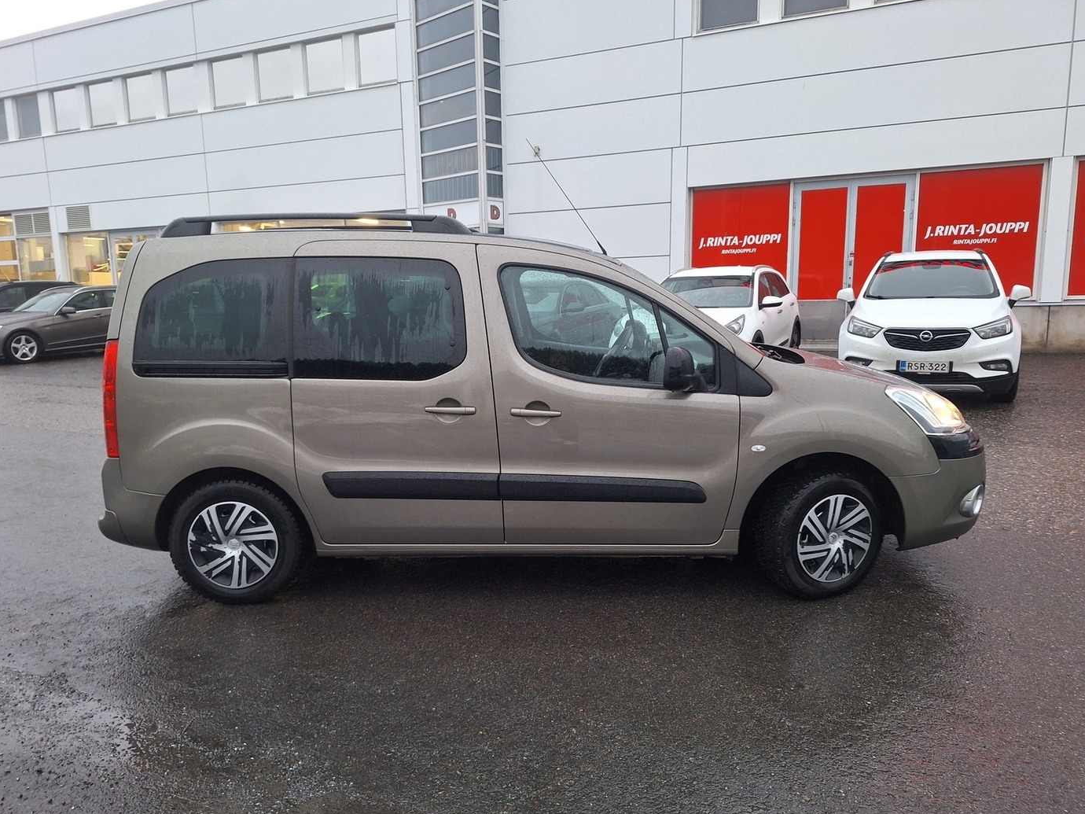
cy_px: 417
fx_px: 752
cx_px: 539
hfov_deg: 71.6
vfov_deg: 56.8
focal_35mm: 24
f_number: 1.8
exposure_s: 1/50
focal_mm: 5.54
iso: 125
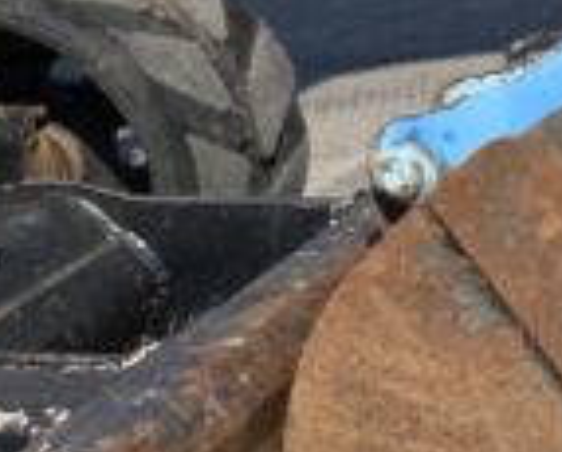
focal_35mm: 202
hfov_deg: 8.2
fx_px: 3367
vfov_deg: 7.7
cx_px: 1674
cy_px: 181
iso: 20
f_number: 1.8
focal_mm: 3
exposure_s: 1/2538
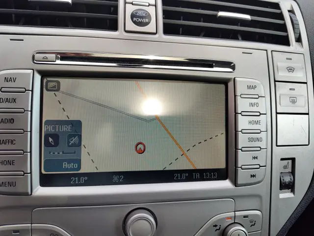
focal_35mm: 23
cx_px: 157
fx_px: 209
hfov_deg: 73.9
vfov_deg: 58.9
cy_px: 118
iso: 100
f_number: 1.8
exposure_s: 1/214
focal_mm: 5.56
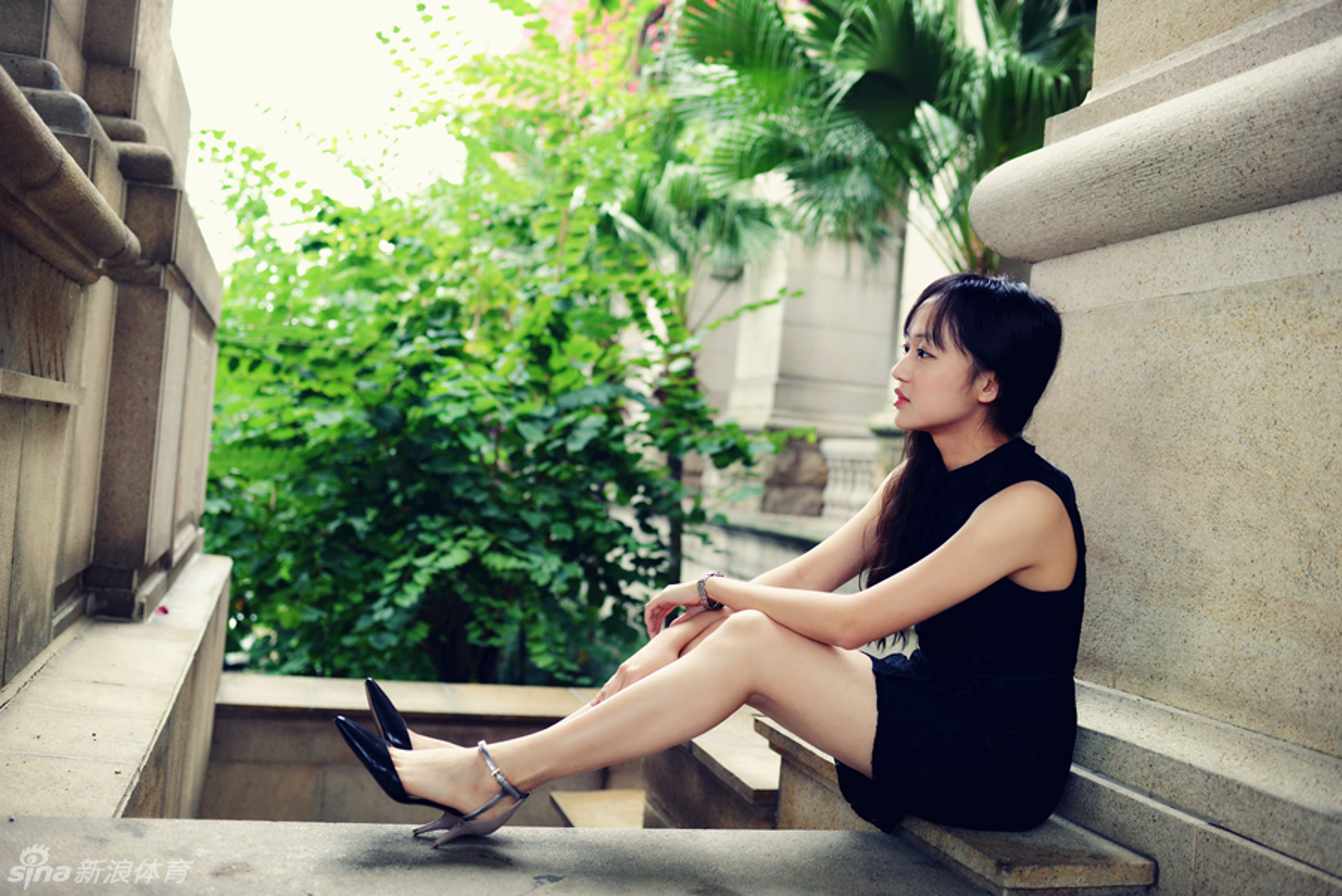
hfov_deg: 54.4
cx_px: 671
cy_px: 448
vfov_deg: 37.9
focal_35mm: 35
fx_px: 1305
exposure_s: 1/160
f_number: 2.8
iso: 400
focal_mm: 35
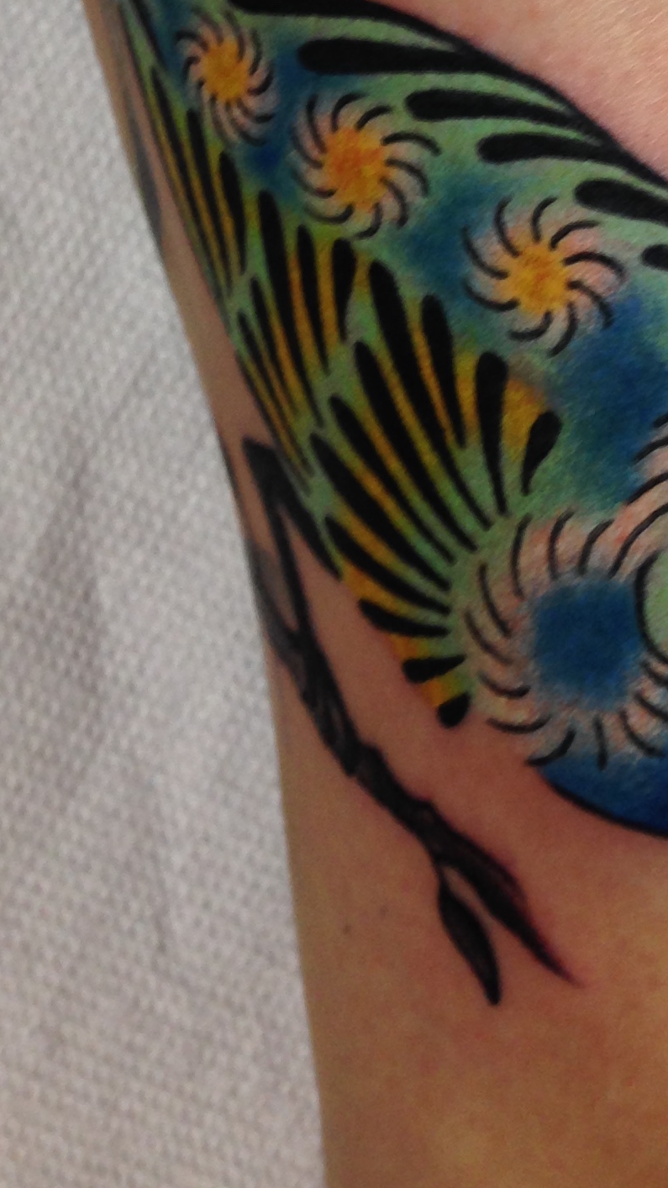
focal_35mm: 83
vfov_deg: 23.8
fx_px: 2615
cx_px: 750
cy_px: -153
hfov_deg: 14.2
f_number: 2.4
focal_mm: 4.12
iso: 50
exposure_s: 1/24
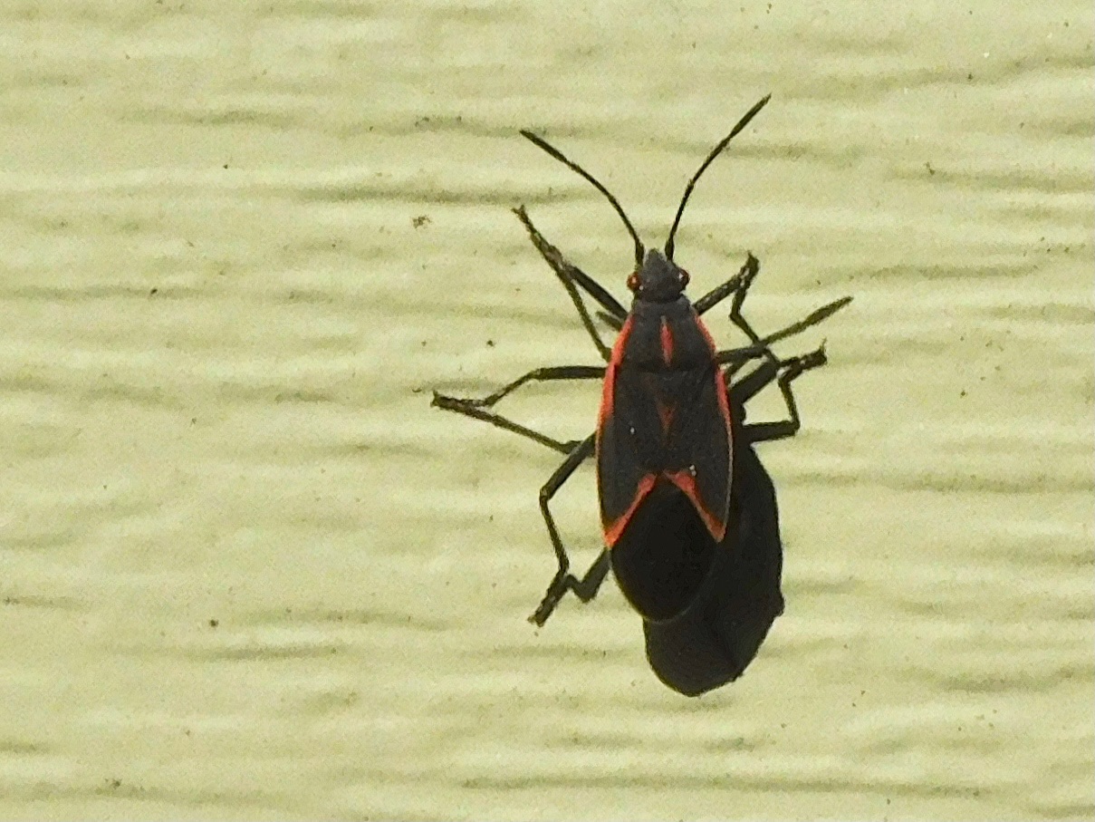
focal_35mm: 150
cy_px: 411
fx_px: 4745
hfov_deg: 13.2
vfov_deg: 9.9
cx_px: 548
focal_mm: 26.9
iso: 125
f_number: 7.3
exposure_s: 1/1250
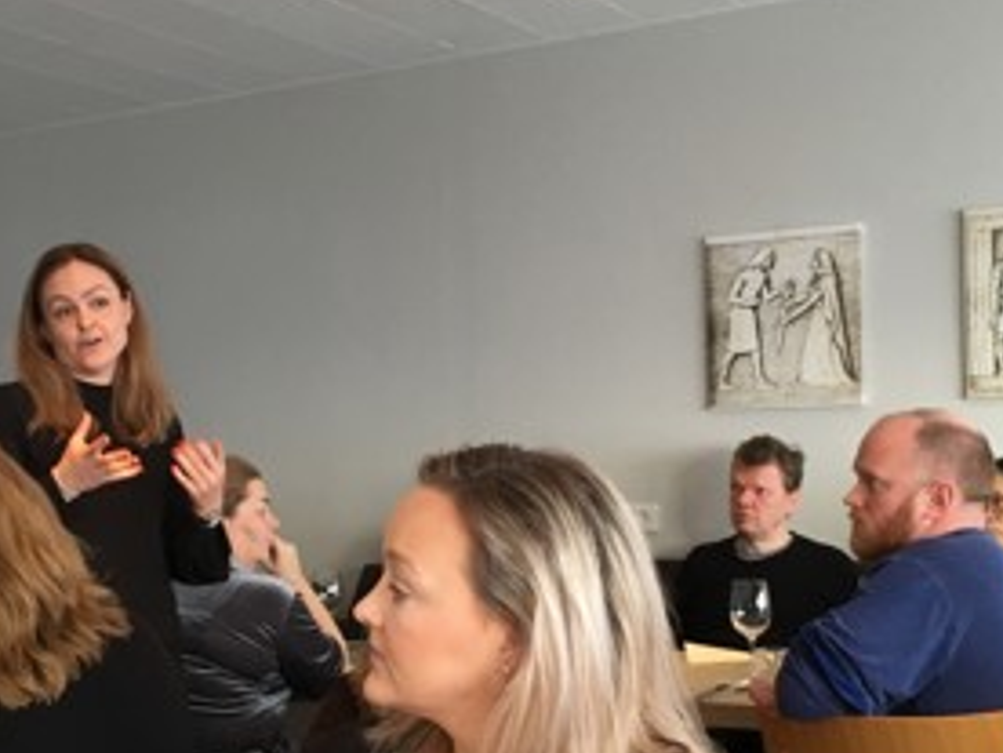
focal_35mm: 42
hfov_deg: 44.7
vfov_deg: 34.3
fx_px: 1217
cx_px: 425
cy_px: 440
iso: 100
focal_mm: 4.15
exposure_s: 1/33
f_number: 2.2
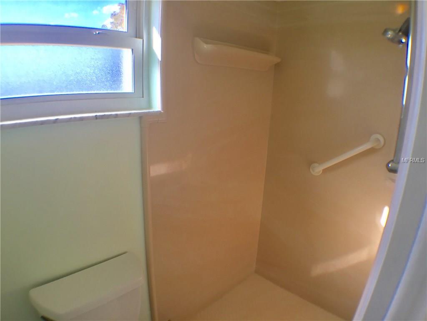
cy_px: 160
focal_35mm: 31
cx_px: 214
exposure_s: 1/120
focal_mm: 3.3
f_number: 2.4
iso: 32
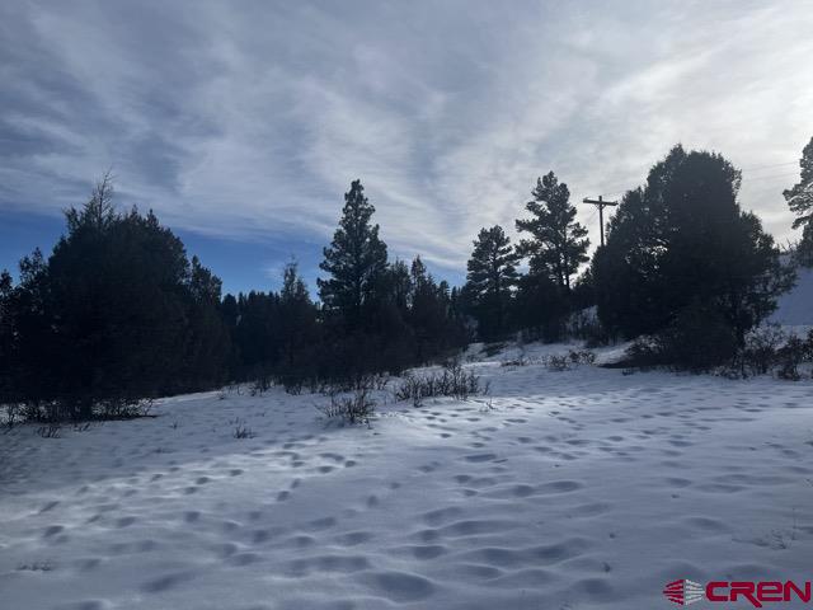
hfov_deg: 67.3
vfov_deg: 53.1
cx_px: 406
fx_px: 611
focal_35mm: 26
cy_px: 305
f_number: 1.6
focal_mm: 5.1
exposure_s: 1/3745
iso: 50
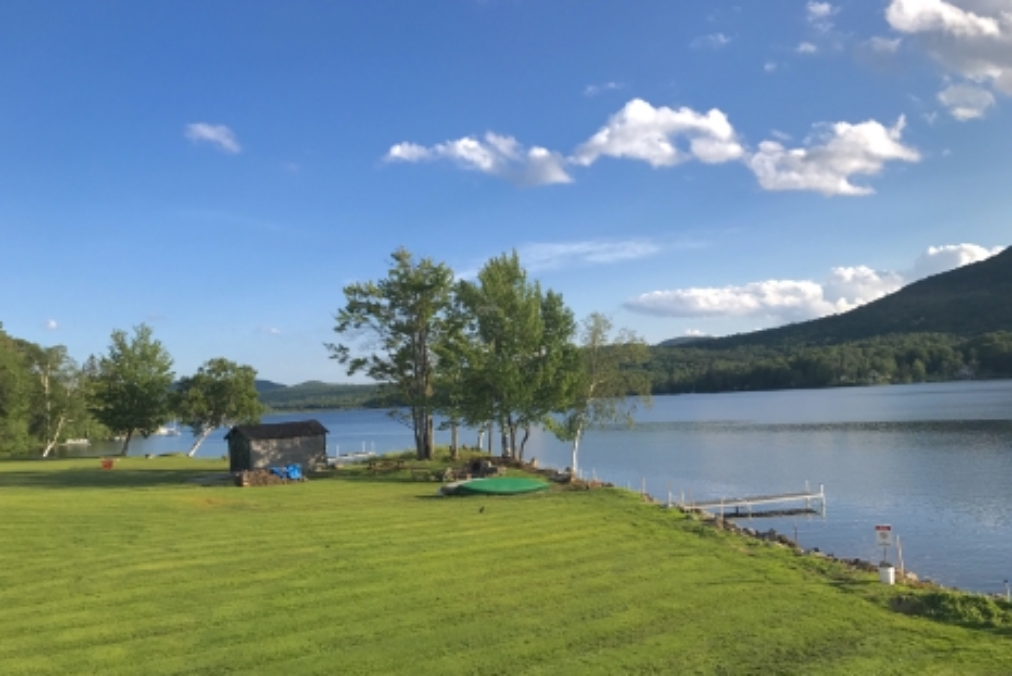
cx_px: 506
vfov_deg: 43.6
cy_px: 361
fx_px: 844
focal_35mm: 30
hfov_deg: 61.9
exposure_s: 1/1880
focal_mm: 3.99
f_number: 1.8
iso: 20
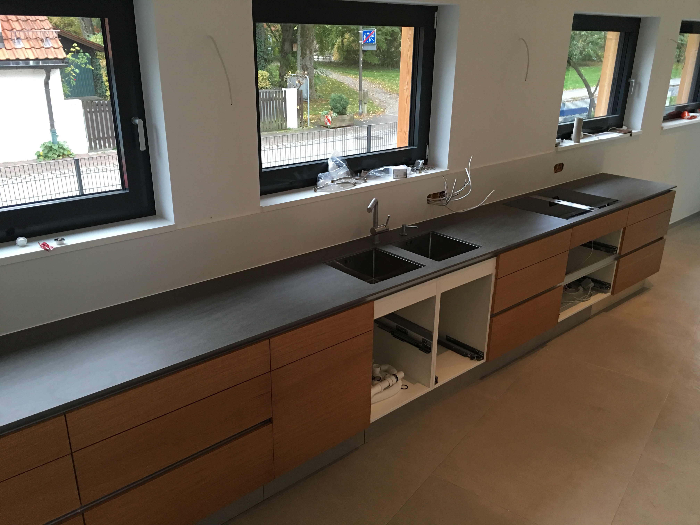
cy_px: 262
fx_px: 586
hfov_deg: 61.7
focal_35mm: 29
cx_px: 350
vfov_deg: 48.2
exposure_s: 1/17
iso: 80
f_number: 2.2
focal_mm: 4.15
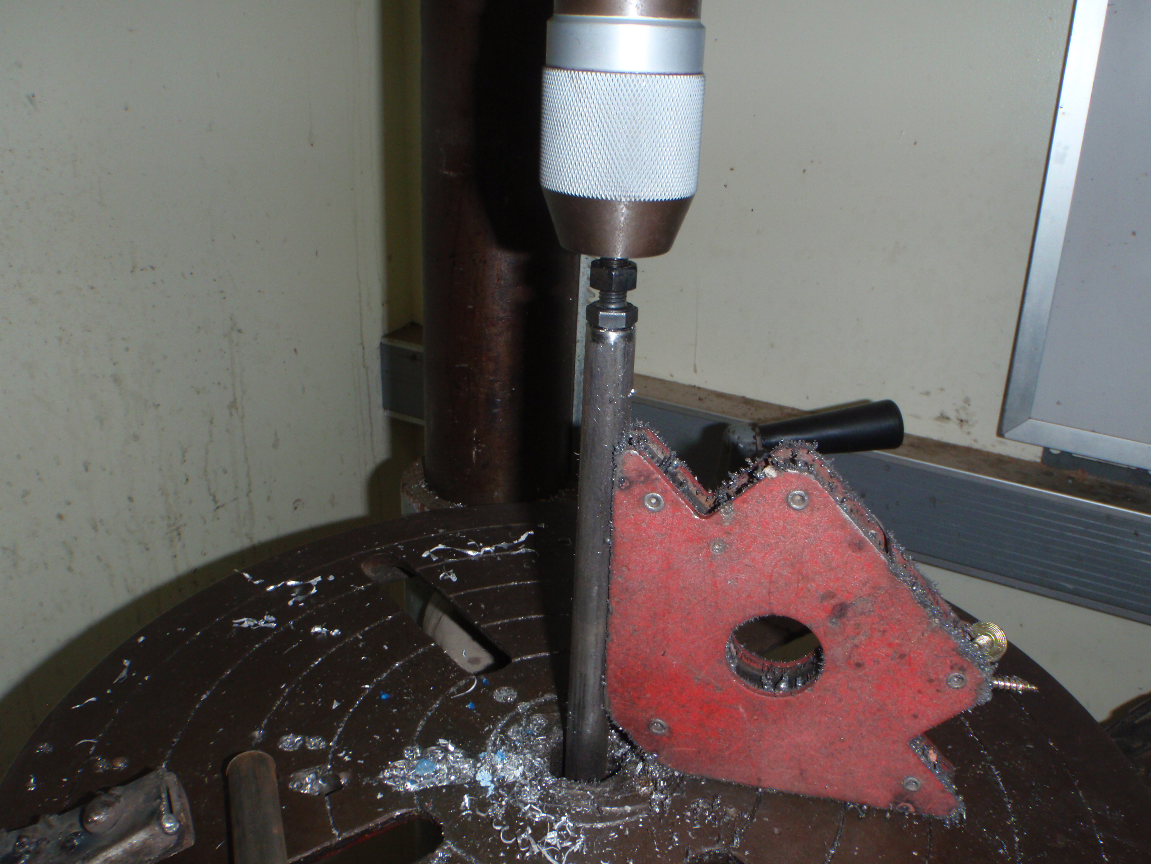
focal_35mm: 30
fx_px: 998
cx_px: 598
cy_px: 415
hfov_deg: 59.9
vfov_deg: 46.8
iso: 100
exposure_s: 1/30
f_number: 5
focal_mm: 5
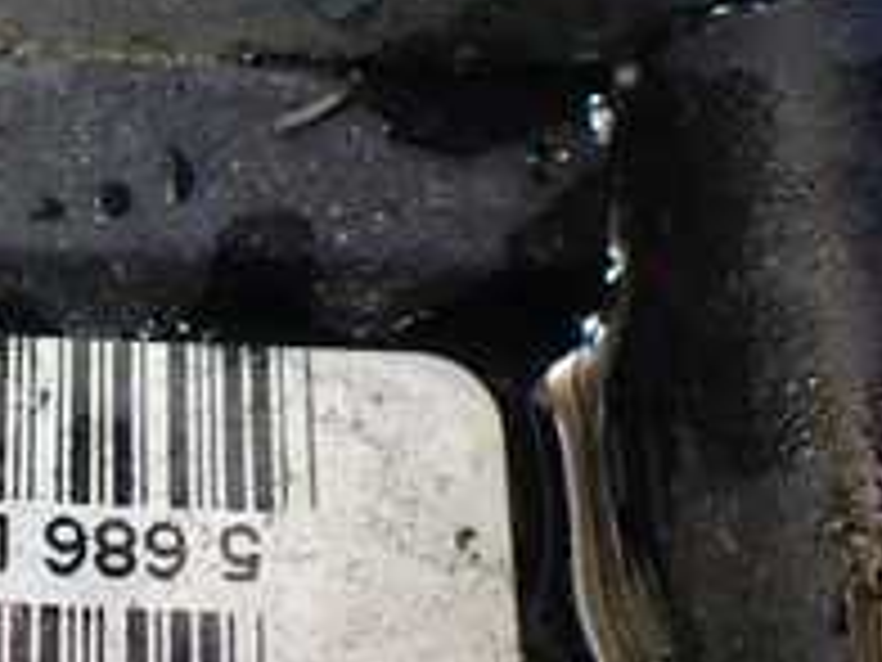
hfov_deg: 20.1
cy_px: 311
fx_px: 2344
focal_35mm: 92
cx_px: -140
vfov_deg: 16.1
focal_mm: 5.4
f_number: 2.3
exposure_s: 1/125
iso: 125
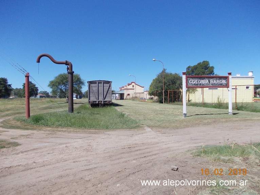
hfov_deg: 63.5
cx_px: 130
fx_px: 210
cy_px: 98
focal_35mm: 28
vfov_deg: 49.7
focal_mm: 4
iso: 80
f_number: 5.4
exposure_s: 1/400
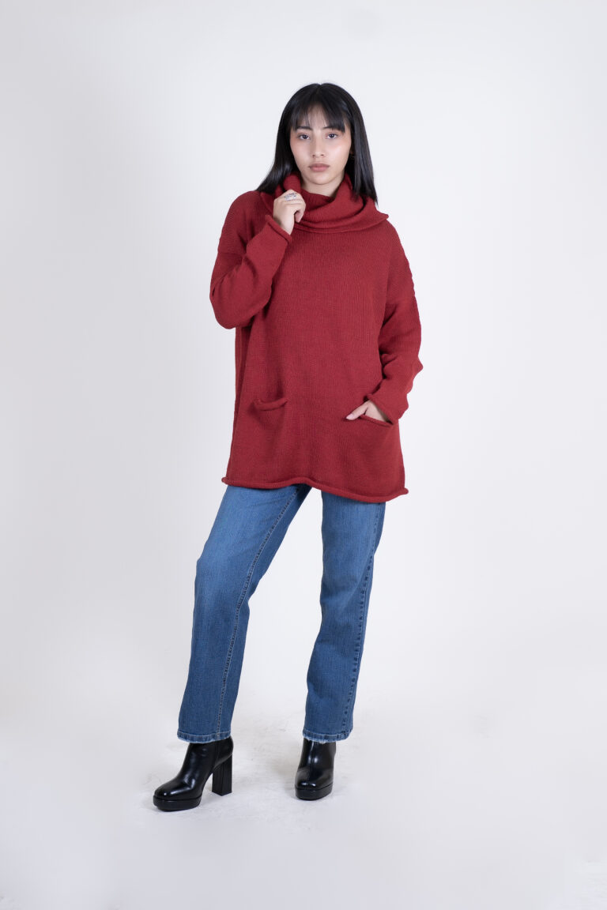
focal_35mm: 52
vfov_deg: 38.2
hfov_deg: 26.0
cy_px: 455
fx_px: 1315
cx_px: 304
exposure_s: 1/125
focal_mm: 35
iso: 160
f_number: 3.5
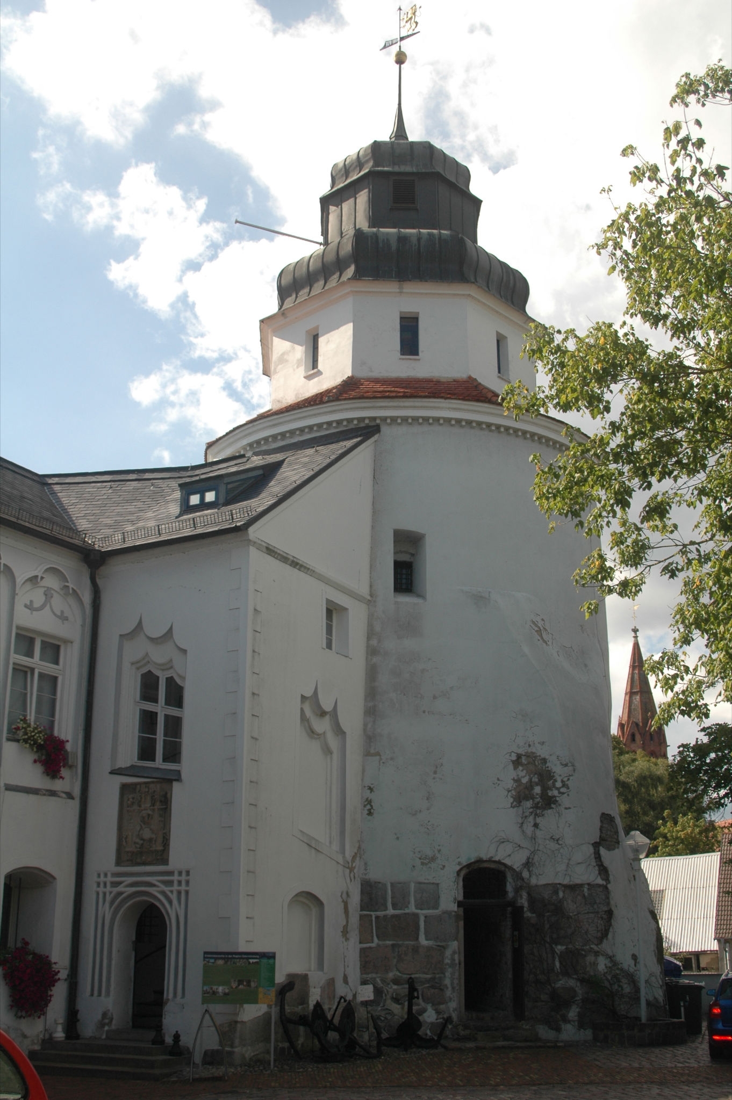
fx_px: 1191
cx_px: 366
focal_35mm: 39
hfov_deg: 34.2
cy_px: 550
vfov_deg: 49.6
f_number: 7.1
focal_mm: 26
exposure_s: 1/500
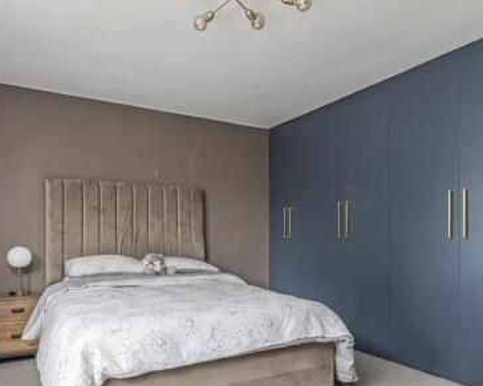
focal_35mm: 27
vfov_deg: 52.7
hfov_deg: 64.1
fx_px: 386
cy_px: 235
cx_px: 238
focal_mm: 16
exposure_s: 1/8
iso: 320
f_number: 9
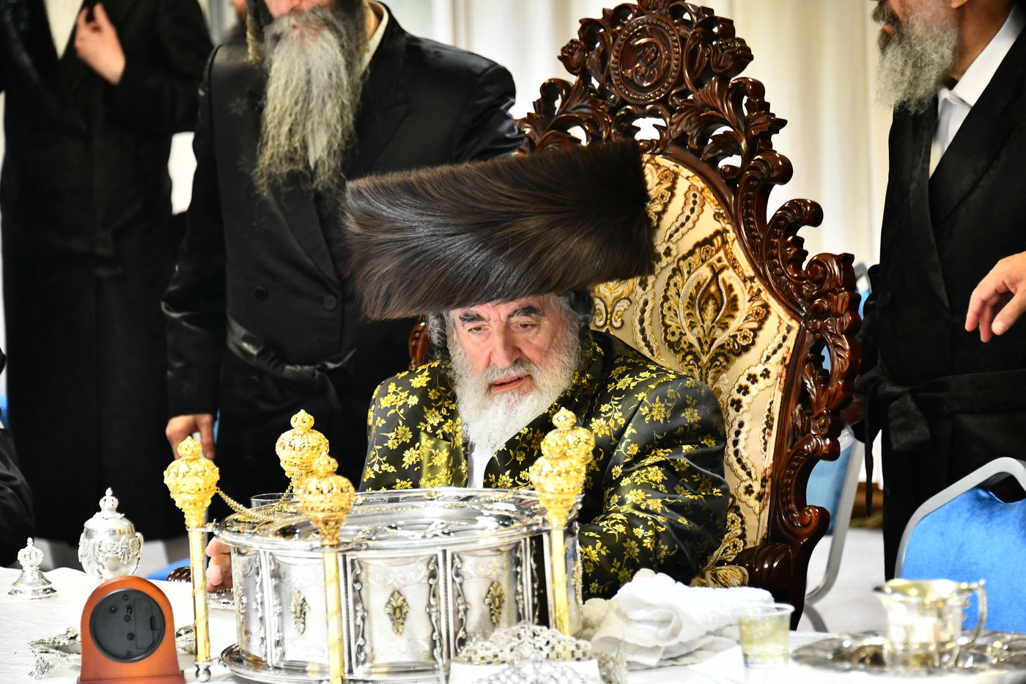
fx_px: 4844
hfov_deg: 12.1
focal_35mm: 170
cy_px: 342
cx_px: 513
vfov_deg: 8.1
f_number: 5.6
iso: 2500
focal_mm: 170
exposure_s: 1/125
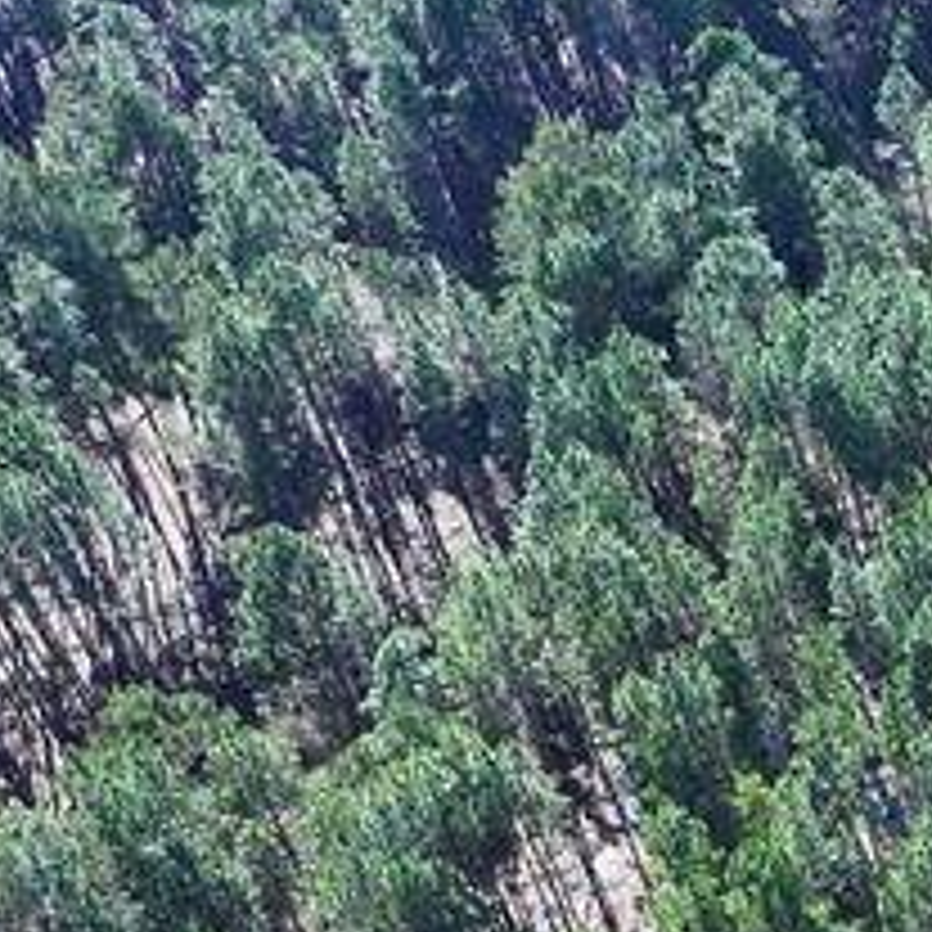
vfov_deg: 19.1
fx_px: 2498
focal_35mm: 82
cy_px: 1292
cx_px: 1544
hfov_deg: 18.0
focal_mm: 12.29
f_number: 4
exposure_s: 1/1600
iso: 400
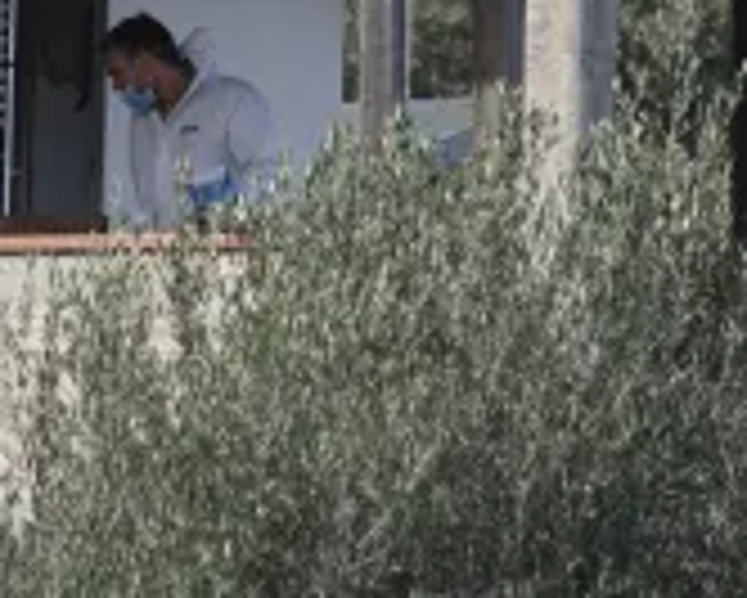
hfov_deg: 2.8
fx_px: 15042
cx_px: 108
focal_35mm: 680
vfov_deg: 2.3
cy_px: 47
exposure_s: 1/250
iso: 125
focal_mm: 200
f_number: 6.4
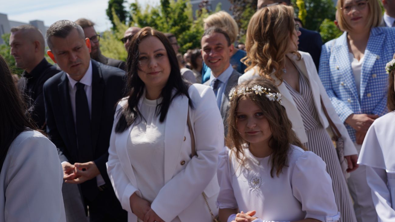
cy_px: 126
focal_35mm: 41
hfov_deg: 49.4
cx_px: 198
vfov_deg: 29.0
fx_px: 430
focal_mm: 39
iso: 100
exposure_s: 1/640
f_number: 6.3
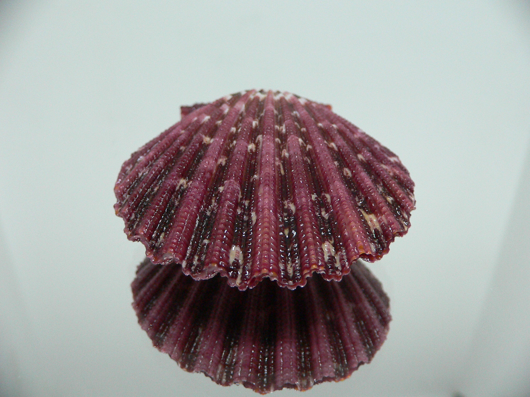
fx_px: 536
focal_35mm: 35
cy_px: 198
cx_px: 265
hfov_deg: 52.6
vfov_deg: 40.7
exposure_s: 1/30
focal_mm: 4.6
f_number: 2.8
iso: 200
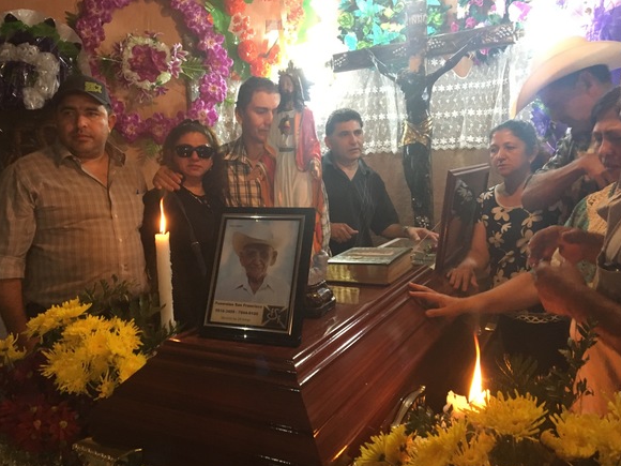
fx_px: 574
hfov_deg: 56.8
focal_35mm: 32
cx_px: 290
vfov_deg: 44.1
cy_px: 222
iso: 200
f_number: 2.2
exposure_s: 1/30
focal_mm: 4.15
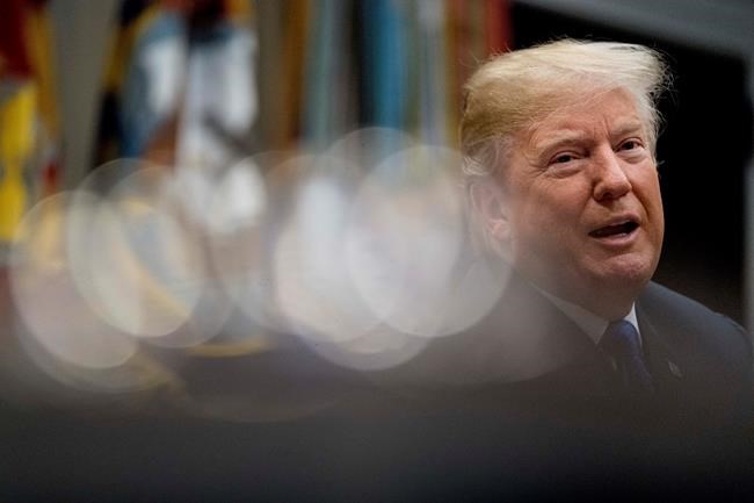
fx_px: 3266
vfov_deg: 8.8
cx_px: 377
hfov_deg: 13.2
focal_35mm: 156
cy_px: 252
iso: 10000
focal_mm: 156
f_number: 2.8
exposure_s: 1/800
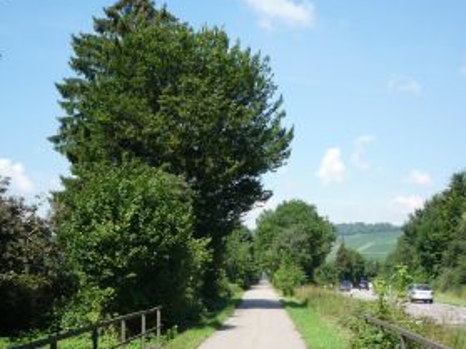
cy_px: 294
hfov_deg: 34.9
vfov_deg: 25.9
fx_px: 740
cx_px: 239
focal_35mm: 55
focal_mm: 5.2
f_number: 4
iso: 100
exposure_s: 1/400
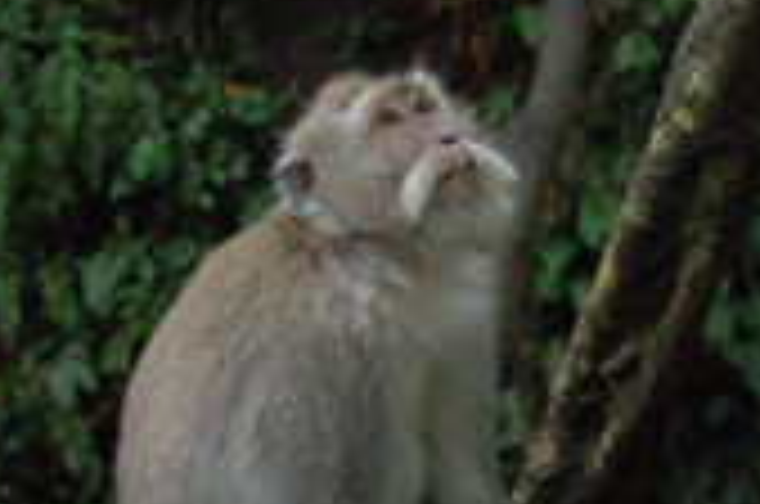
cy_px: 248
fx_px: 2887
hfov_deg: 14.9
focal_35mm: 137
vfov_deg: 10.0
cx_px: 670
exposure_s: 1/100
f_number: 5
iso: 1600
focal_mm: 28
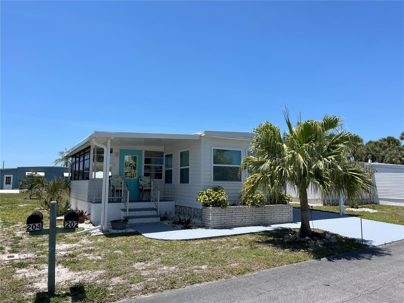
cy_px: 152
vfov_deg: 53.1
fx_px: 303
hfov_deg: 67.3
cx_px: 202
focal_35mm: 26
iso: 50
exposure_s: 1/3876
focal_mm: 5.1
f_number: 1.6
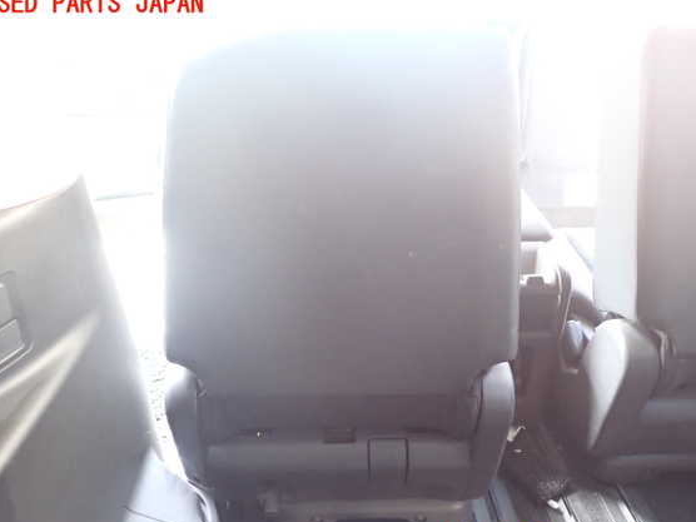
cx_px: 352
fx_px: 543
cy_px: 270
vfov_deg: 51.3
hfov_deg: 65.3
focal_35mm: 27
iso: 800
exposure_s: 1/30
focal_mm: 4.5
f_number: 2
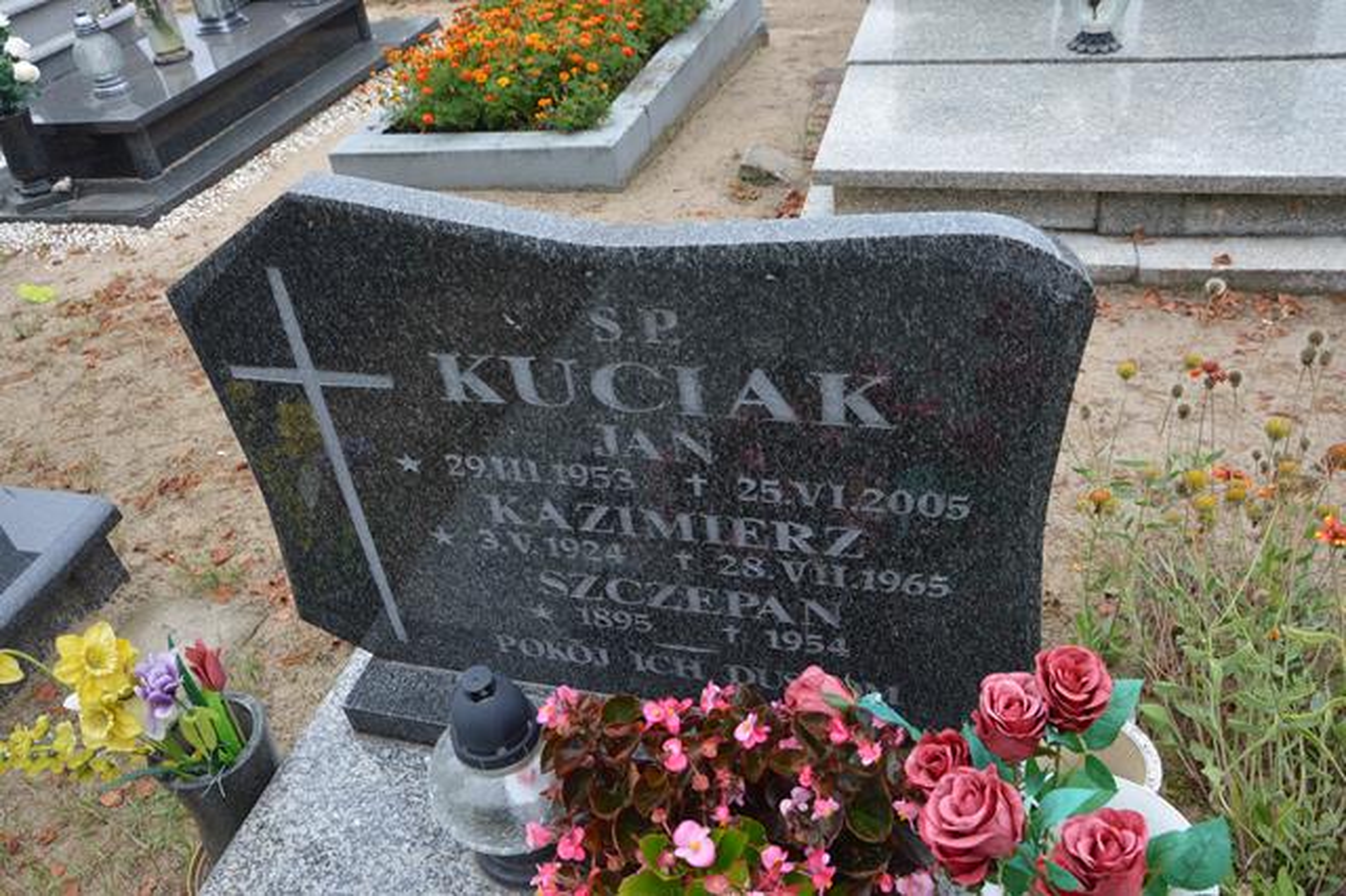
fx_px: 1009
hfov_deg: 67.4
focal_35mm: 27
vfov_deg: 47.9
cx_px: 673
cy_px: 448
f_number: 5.6
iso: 200
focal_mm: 18
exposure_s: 1/125
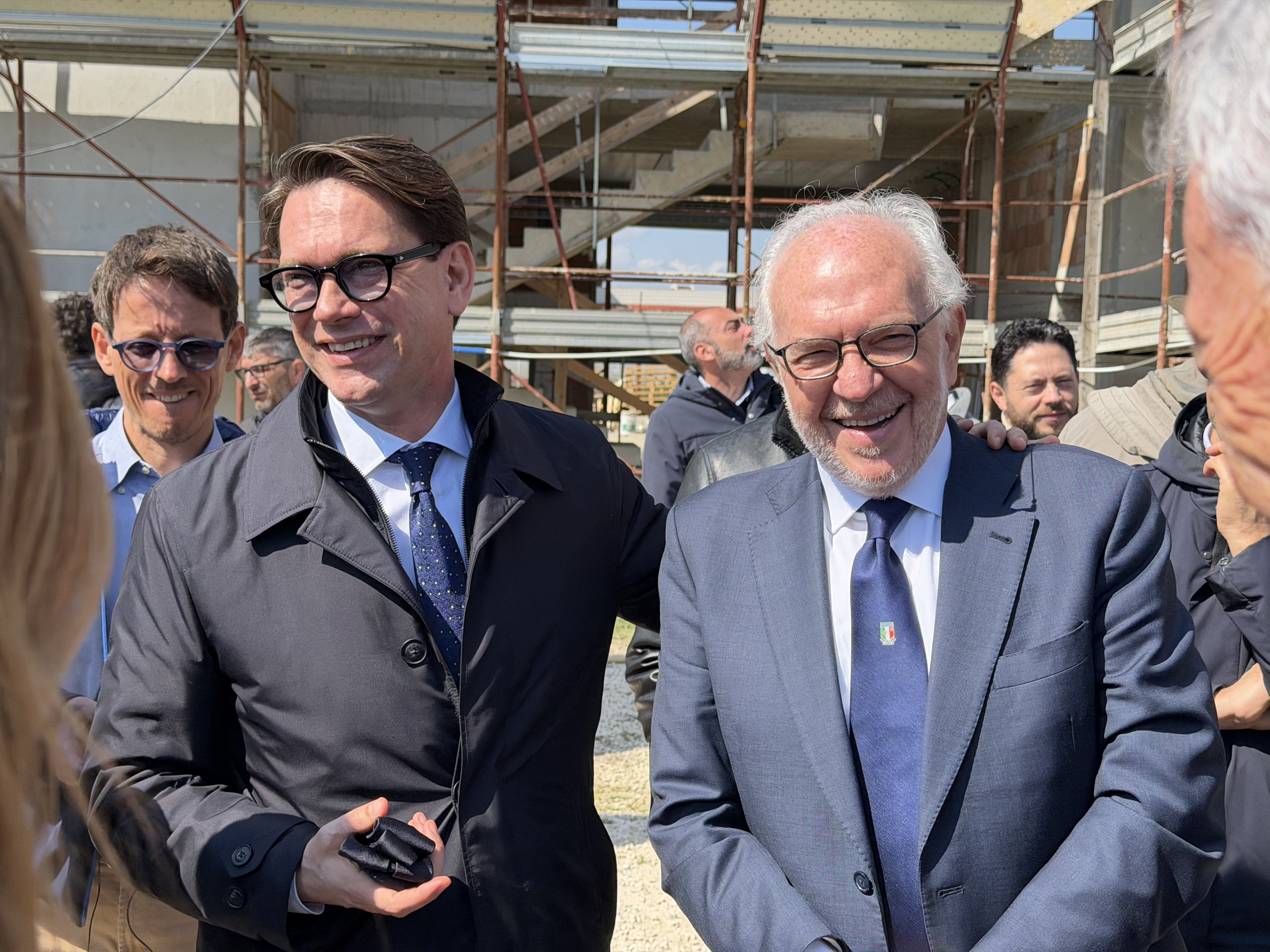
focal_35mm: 48
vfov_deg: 30.3
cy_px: 476
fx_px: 1761
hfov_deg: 39.7
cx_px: 635
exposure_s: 1/2494
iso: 80
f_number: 1.78
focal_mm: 6.76
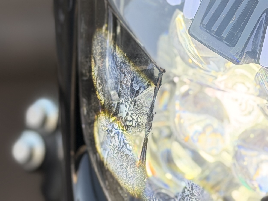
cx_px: 220
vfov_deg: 9.6
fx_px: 1200
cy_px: 133
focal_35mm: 155
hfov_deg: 12.7
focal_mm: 6.76
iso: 100
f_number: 1.78
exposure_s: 1/928
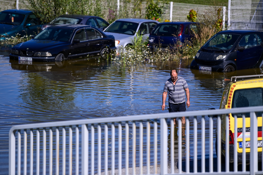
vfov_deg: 6.9
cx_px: 132
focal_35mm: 200
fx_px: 1461
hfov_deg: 10.3
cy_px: 88
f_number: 2.8
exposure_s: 1/2500
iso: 100
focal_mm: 200
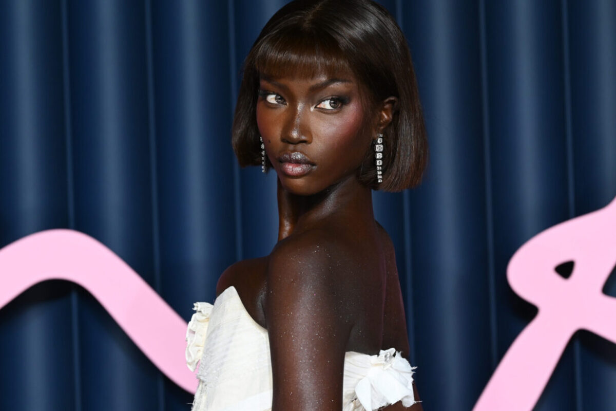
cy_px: 206
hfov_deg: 10.3
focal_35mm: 200
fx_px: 3422
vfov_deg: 6.9
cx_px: 308
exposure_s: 1/400
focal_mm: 200
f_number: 5
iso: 1000
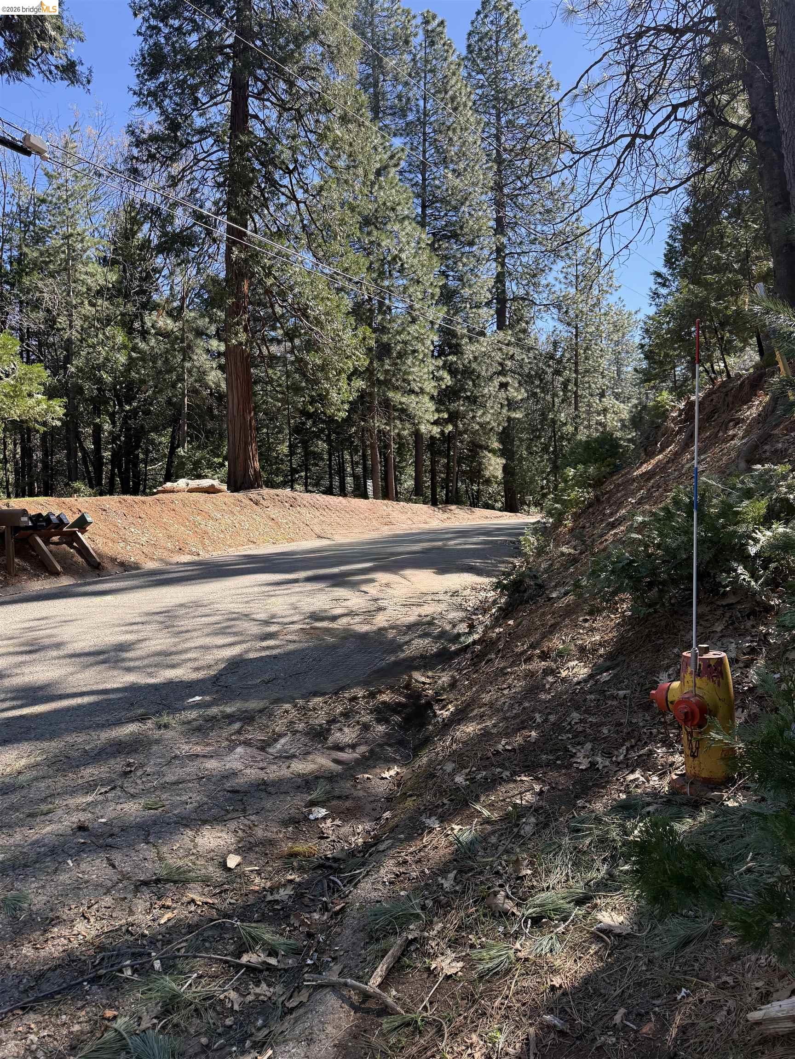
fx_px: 735
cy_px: 530
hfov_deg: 56.8
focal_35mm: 24
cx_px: 398
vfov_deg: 71.6
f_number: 1.78
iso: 100
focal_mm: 6.76
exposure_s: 1/920
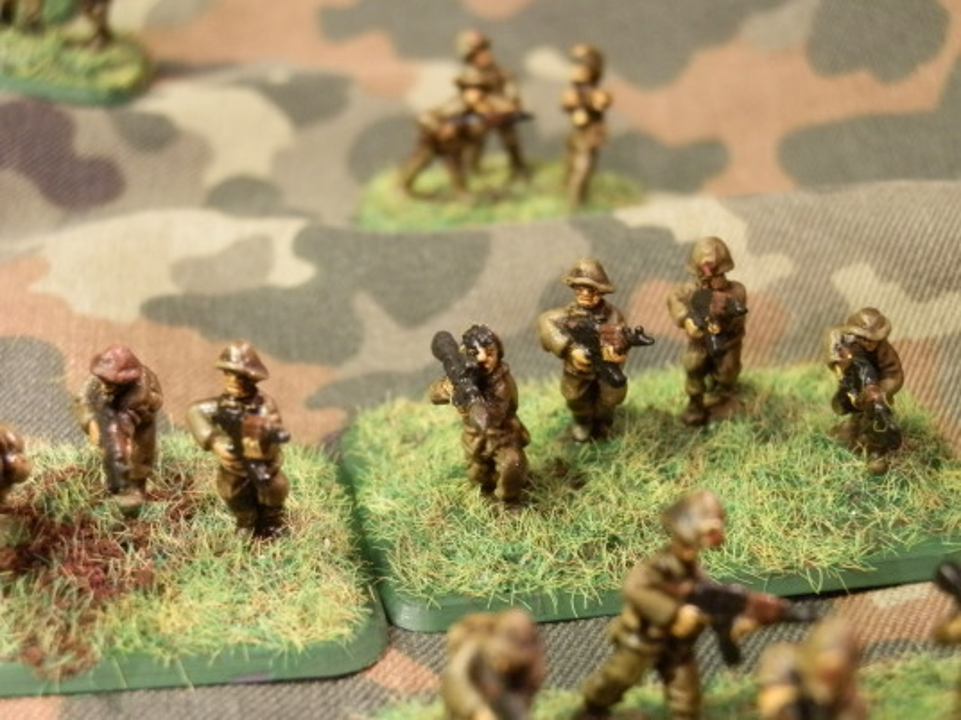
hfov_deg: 31.7
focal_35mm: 61
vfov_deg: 24.0
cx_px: 480
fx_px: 1693
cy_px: 360
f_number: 3.7
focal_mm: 10.99
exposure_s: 1/8
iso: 400
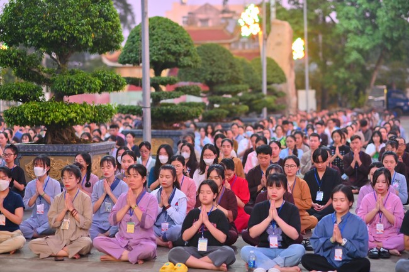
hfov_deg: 23.9
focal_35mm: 85
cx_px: 204
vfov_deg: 16.1
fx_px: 965
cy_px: 136
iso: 800
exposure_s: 1/125
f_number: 2.2
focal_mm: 85
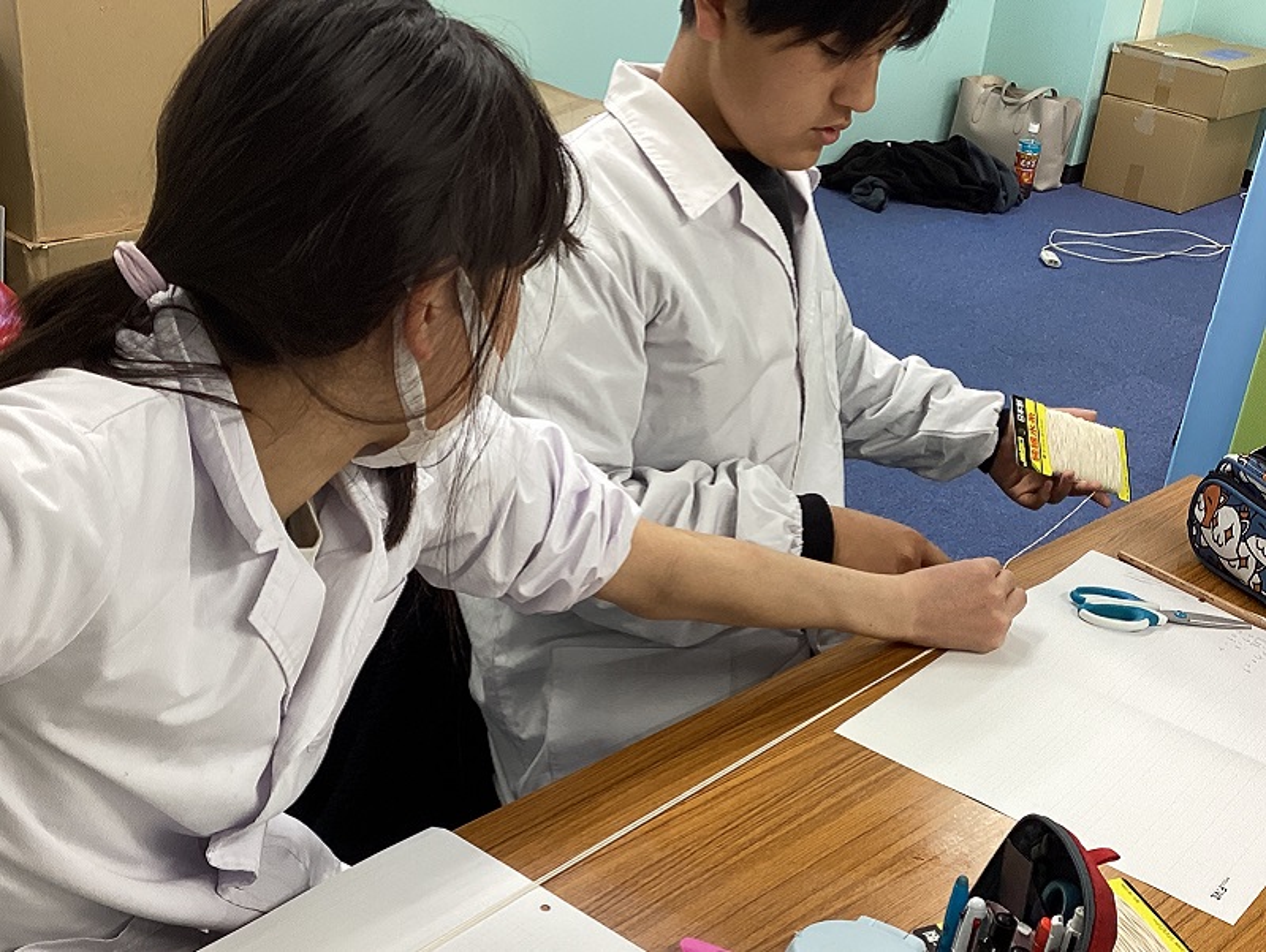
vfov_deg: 45.5
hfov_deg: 58.3
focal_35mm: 31
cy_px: 476
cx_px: 633
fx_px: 1135
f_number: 2.4
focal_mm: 3.3
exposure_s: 1/60
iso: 100
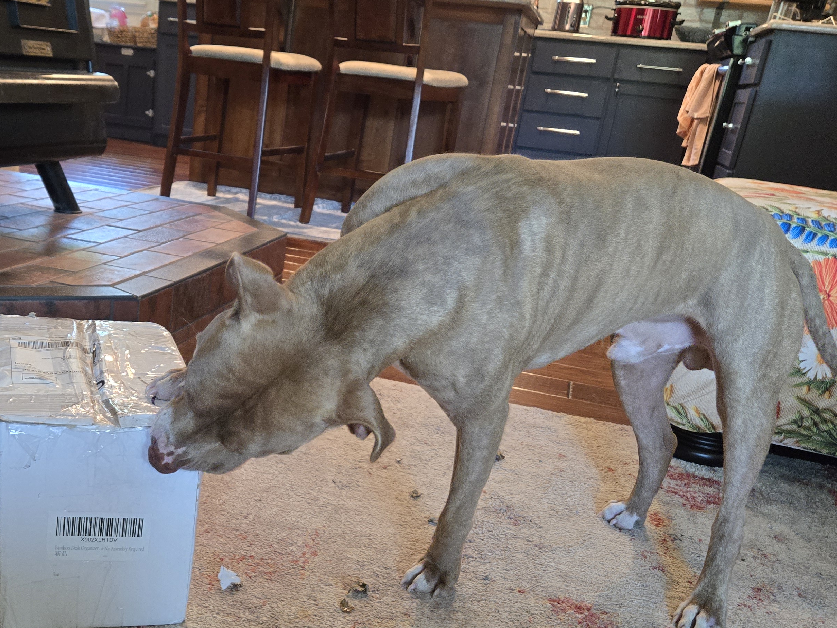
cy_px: 413
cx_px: 273
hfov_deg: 48.1
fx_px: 919
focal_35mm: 38
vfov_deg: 37.4
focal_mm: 5.4
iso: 800
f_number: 1.8
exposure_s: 1/120
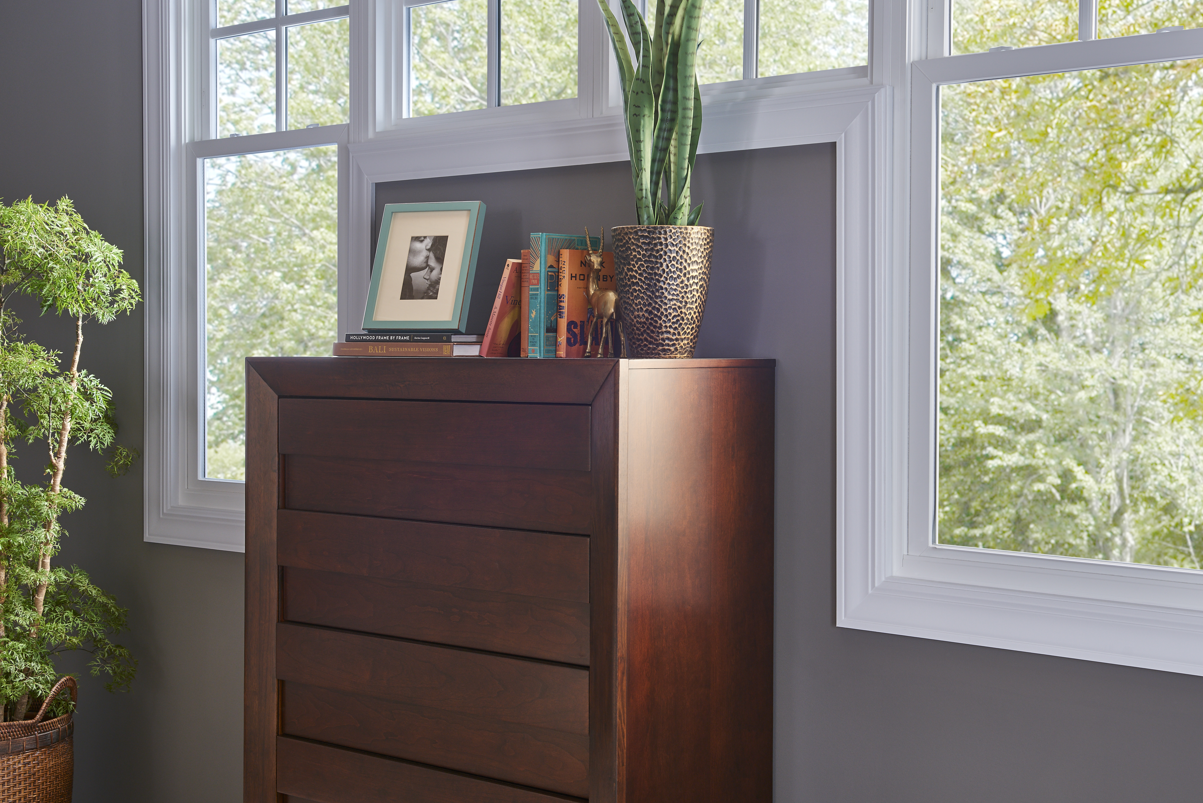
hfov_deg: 40.3
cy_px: 355
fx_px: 1638
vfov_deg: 27.5
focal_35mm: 49
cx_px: 666
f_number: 8
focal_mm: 40
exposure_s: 1/2
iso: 160
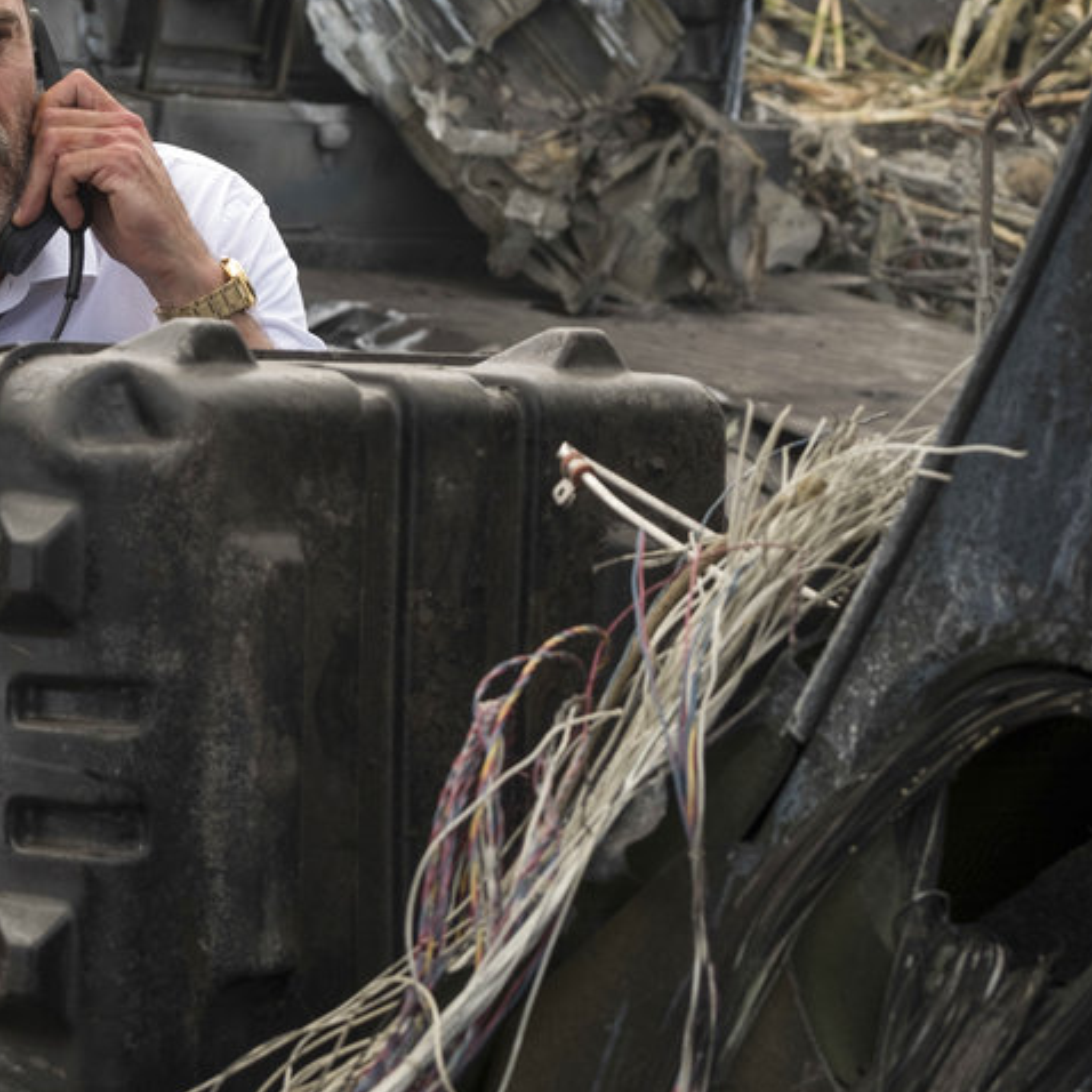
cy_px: 472
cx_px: 377
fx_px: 5068
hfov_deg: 12.3
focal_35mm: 142
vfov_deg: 12.3
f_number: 6.4
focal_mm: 52
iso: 200
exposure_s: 1/250
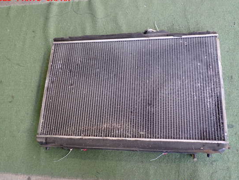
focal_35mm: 33
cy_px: 92
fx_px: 228
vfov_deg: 43.0
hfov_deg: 55.3
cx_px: 122
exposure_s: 1/50
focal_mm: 5.4
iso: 200
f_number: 2.3
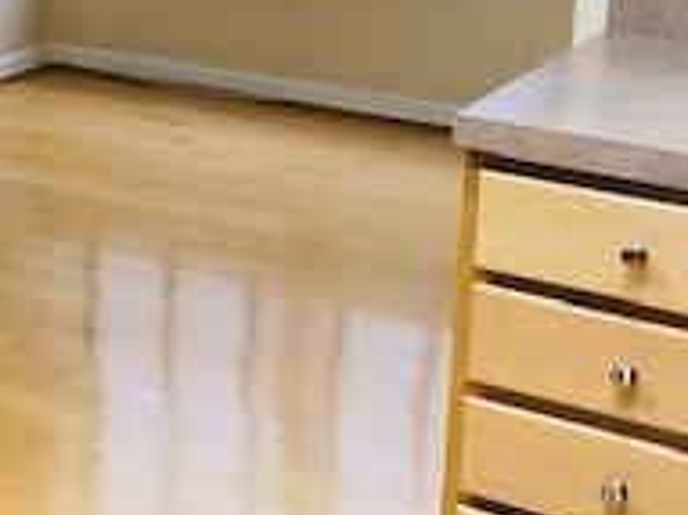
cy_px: 11
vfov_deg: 15.4
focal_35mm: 94
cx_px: -119
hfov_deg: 19.7
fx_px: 1867
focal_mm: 4
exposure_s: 1/15
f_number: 1.8
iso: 64
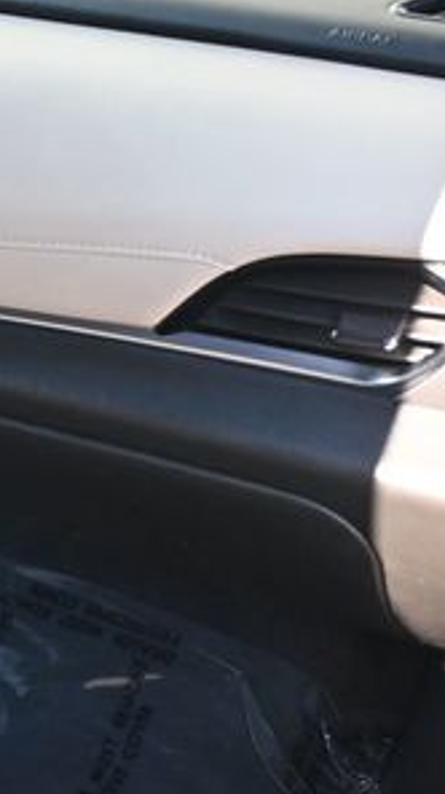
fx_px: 1465
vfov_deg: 30.3
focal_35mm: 70
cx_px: -306
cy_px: 362
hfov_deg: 15.3
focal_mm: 20.5
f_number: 3.8
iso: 450
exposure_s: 1/125
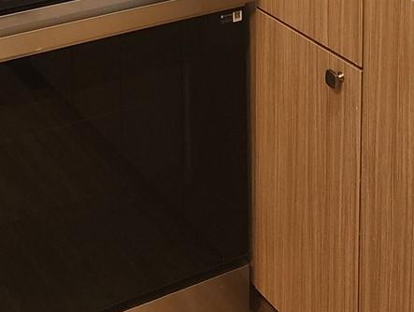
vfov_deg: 15.5
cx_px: 179
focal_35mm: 83
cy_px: -232
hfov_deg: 23.5
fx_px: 993
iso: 125
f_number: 1.8
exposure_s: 1/180
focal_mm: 6.4
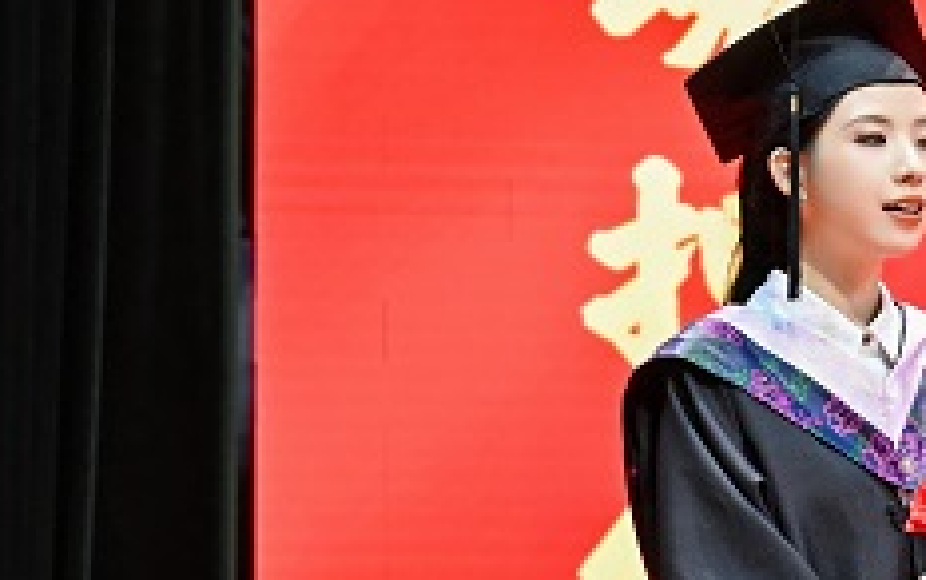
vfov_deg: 8.6
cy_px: 363
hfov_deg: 13.6
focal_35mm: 153
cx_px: 767
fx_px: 3864
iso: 3200
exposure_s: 1/200
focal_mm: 70
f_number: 5.6
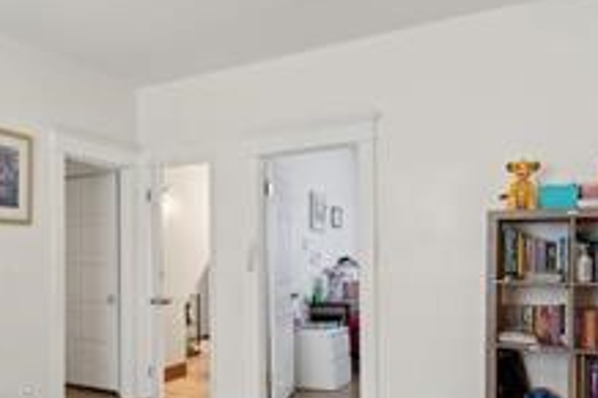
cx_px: 219
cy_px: 266
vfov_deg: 39.4
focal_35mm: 33
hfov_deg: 56.5
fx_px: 548
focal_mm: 16
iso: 400
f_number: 6.3
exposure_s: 1/15
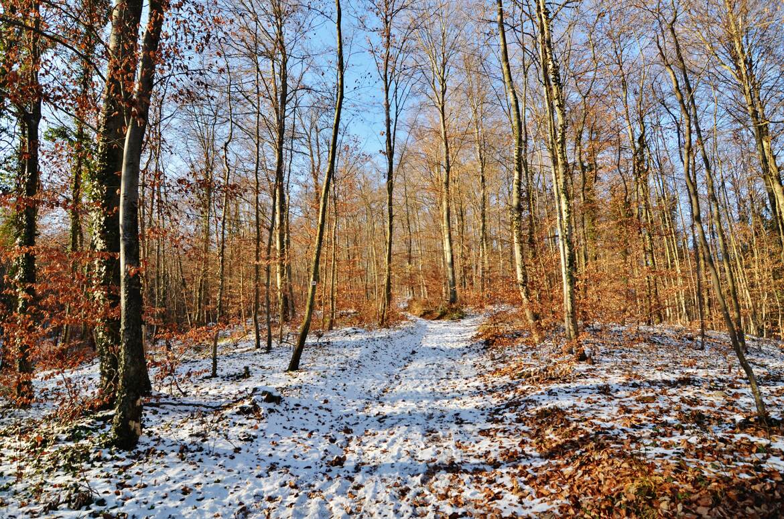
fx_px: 424
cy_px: 260
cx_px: 392
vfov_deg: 63.0
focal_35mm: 20
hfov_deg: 85.5
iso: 250
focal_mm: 13
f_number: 6.3
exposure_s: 1/250
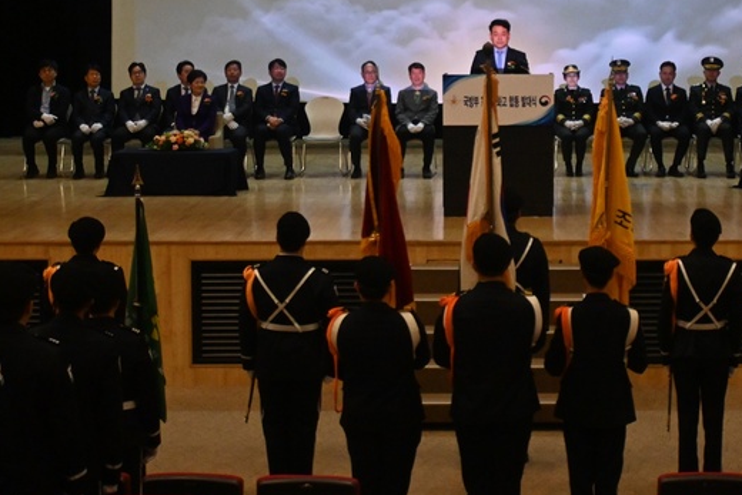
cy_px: 121
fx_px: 1738
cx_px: 491
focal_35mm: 84
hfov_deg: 24.0
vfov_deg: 16.1
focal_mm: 32.5
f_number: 5
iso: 3200
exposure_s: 1/100
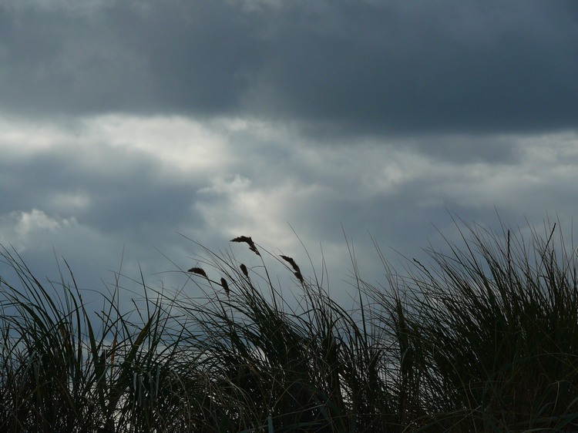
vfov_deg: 7.9
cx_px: 289
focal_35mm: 188
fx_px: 3138
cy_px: 216
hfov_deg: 10.5
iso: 100
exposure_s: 1/320
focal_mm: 39.8
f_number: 5.6
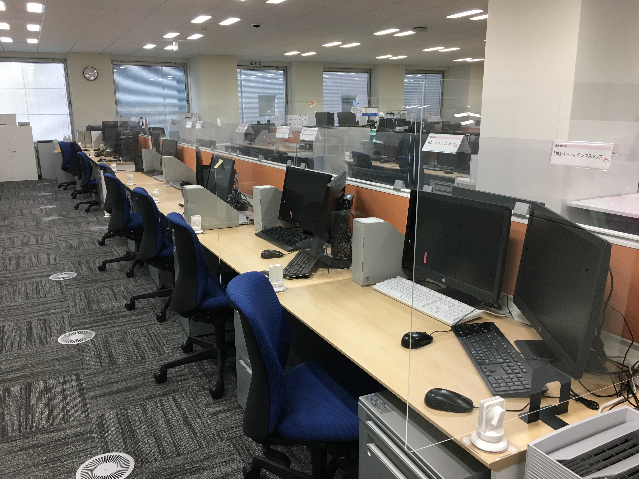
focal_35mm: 29
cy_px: 240
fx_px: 535
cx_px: 320
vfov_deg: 48.2
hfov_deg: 61.7
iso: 40
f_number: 2.2
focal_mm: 4.15
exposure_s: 1/30
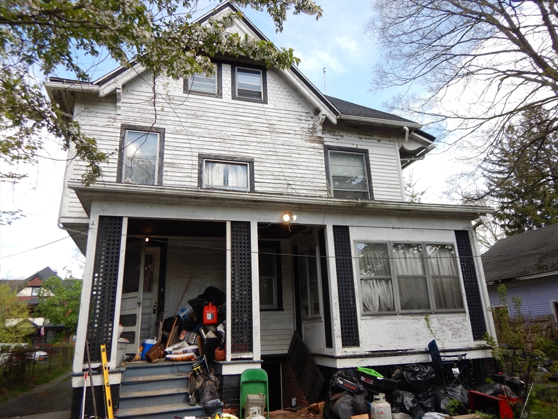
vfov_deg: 56.8
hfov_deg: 71.6
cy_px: 210
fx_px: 387
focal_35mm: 24
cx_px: 279
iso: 125
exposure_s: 1/640
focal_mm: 4.3
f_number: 2.8
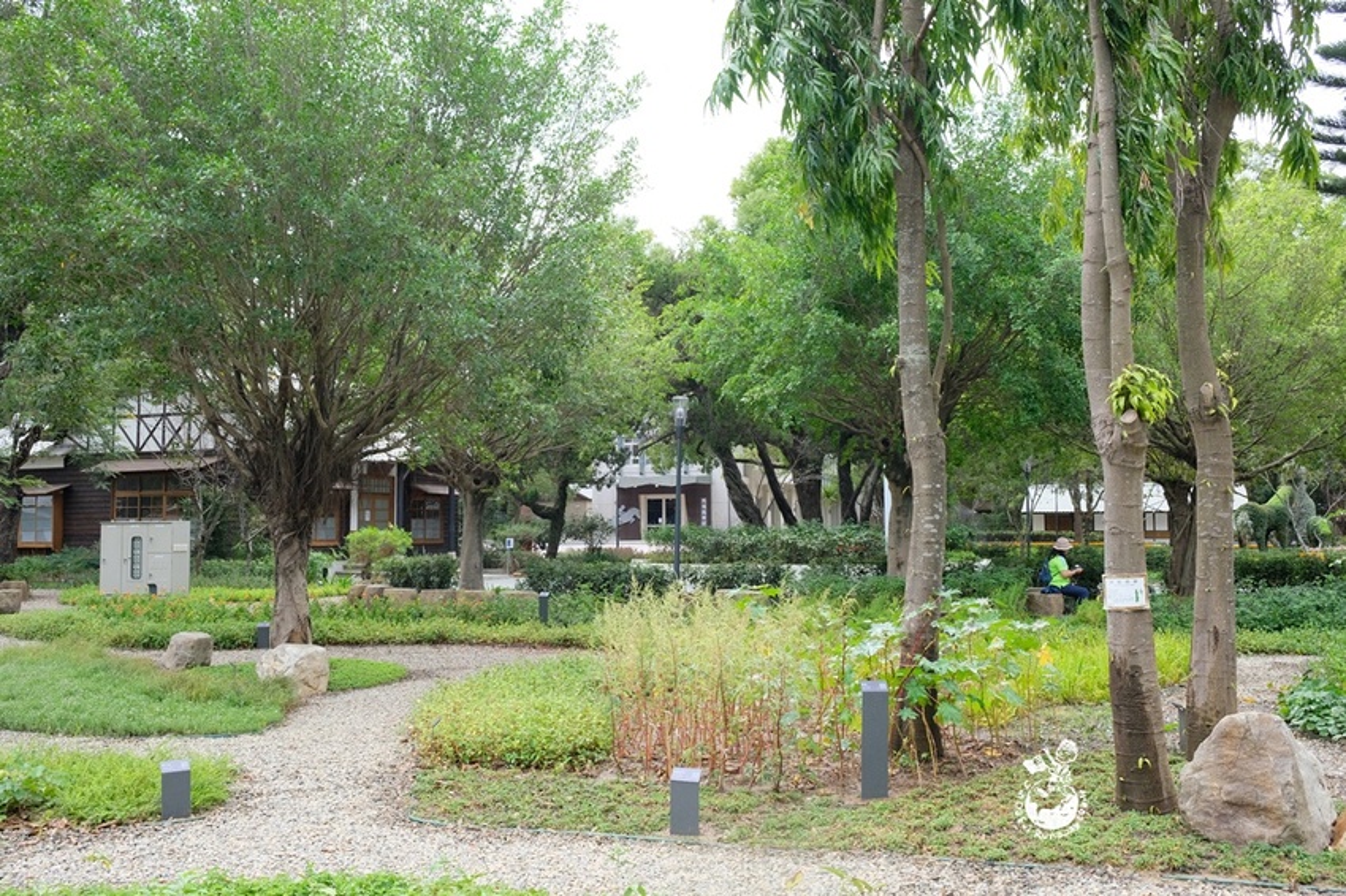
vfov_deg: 39.9
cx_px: 673
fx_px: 1233
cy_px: 448
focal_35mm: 33
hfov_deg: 57.2
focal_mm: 22.3
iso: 400
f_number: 6.4
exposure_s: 1/150
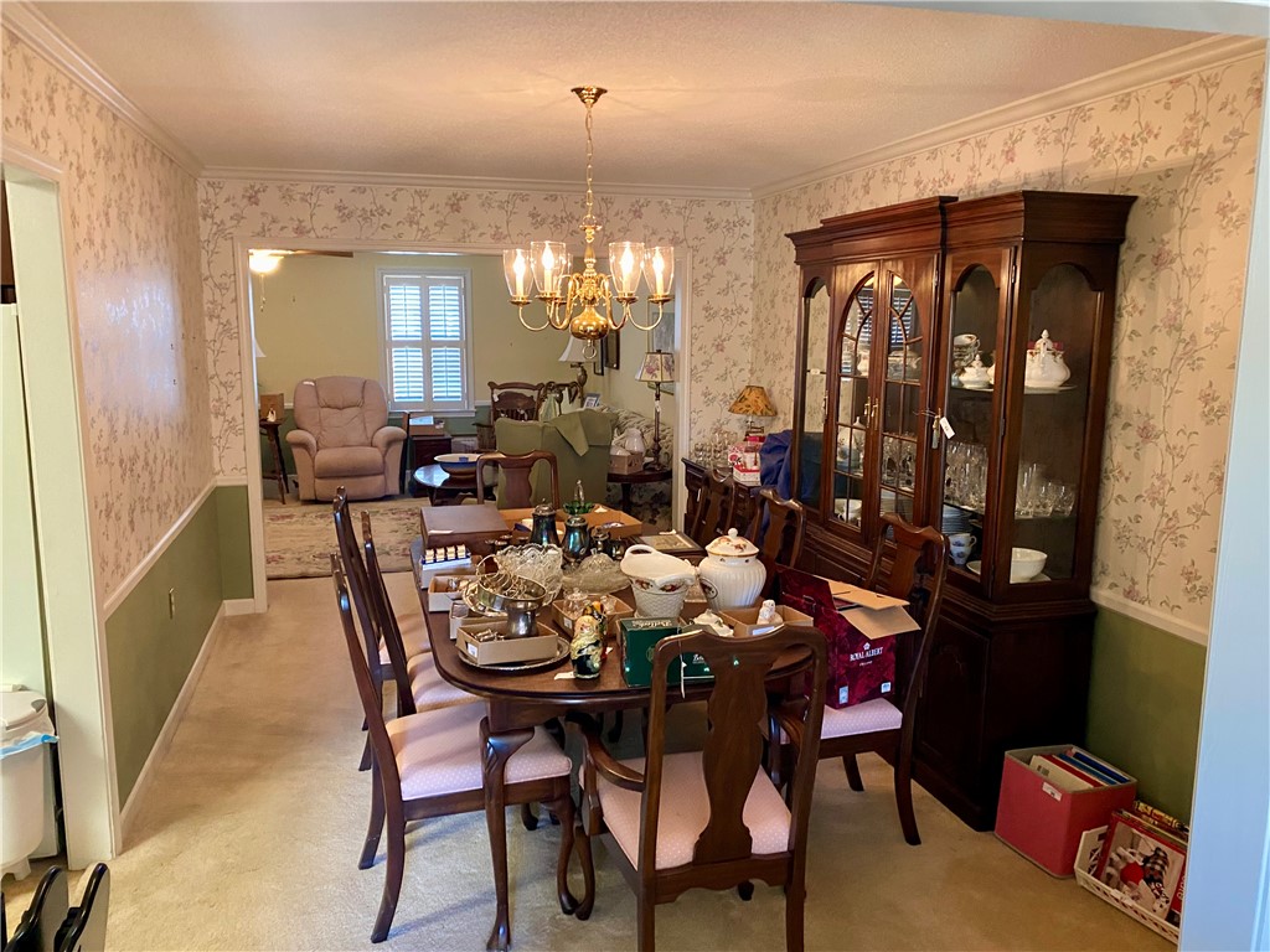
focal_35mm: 26
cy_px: 476
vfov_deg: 53.1
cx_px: 635
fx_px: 954
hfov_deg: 67.3
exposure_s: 1/60
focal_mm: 4.25
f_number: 1.8
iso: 400
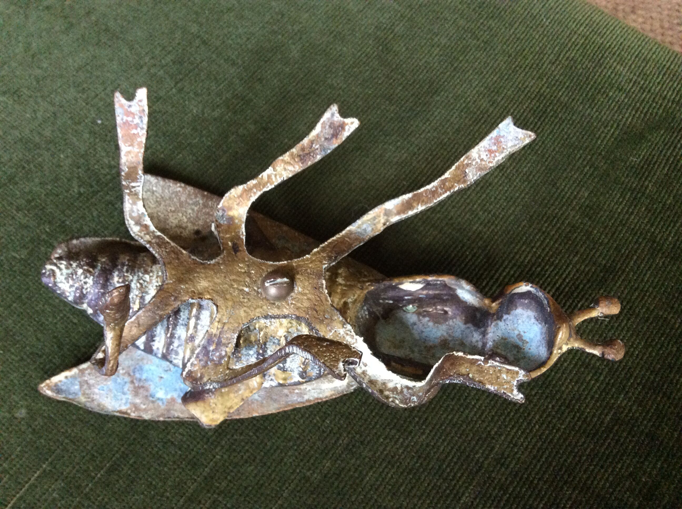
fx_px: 630
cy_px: 254
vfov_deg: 44.1
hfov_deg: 56.9
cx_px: 341
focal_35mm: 32
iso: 250
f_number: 2.4
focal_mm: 3.3
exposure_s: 1/25
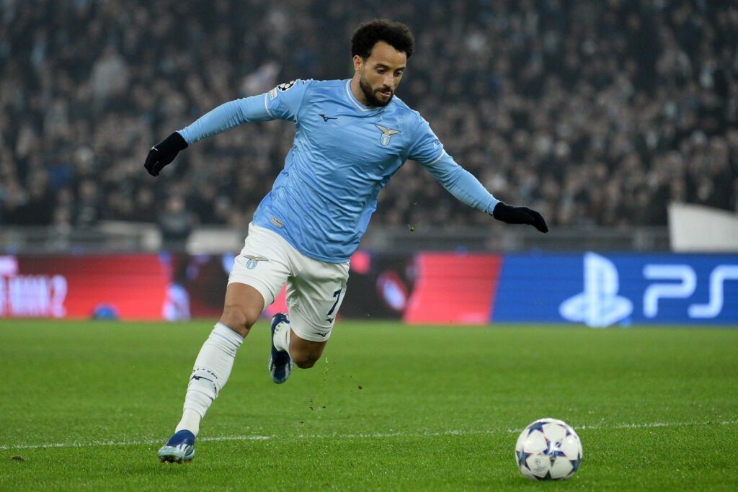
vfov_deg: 5.5
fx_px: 5125
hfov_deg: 8.2
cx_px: 369
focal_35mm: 250
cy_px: 246
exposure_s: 1/1250
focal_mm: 250
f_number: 4
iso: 3200
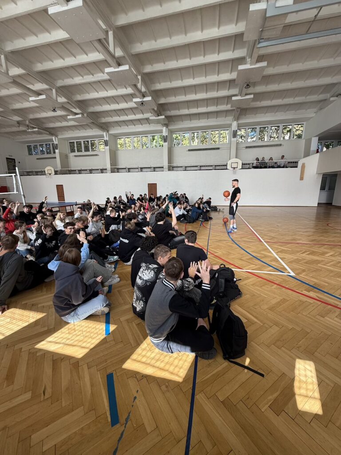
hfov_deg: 85.7
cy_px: 228
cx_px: 170
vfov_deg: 102.1
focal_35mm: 14
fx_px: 184
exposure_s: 1/128
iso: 50
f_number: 2.2
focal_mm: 2.22
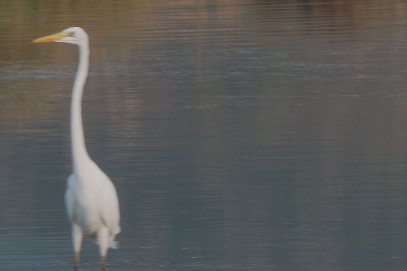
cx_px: 148
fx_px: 20416
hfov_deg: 1.1
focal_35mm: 1806
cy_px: 306
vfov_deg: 0.8
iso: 800
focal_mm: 420
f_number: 16
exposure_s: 1/100
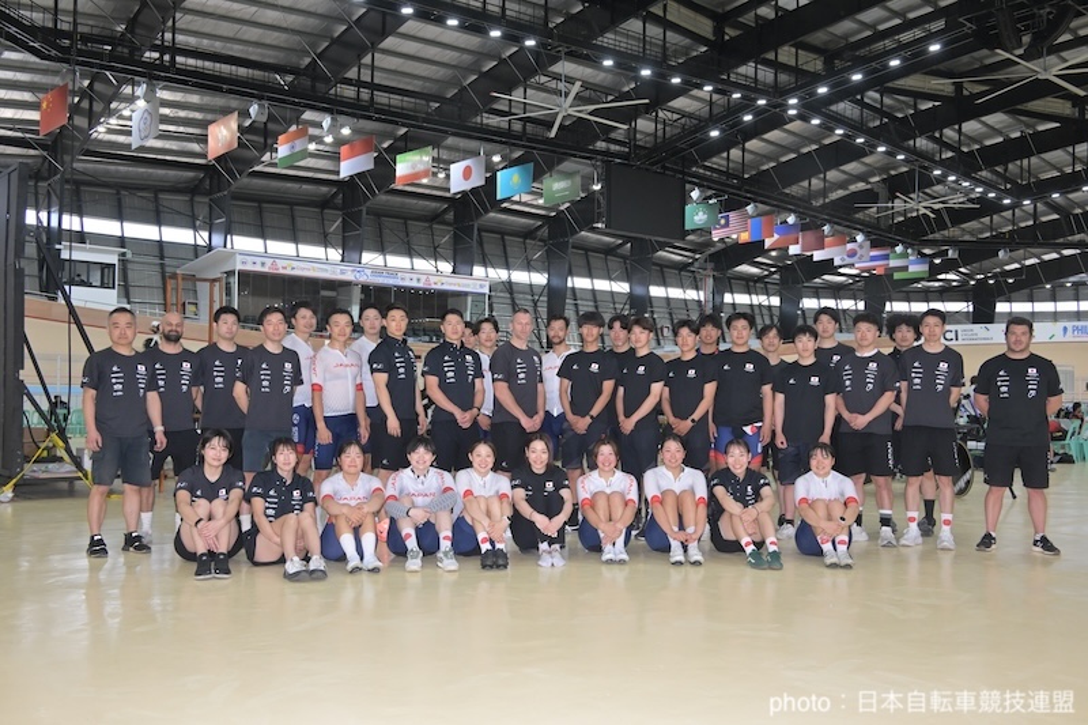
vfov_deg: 41.1
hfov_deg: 58.7
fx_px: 967
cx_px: 544
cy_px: 362
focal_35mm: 32
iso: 1600
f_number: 9
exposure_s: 1/200
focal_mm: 32
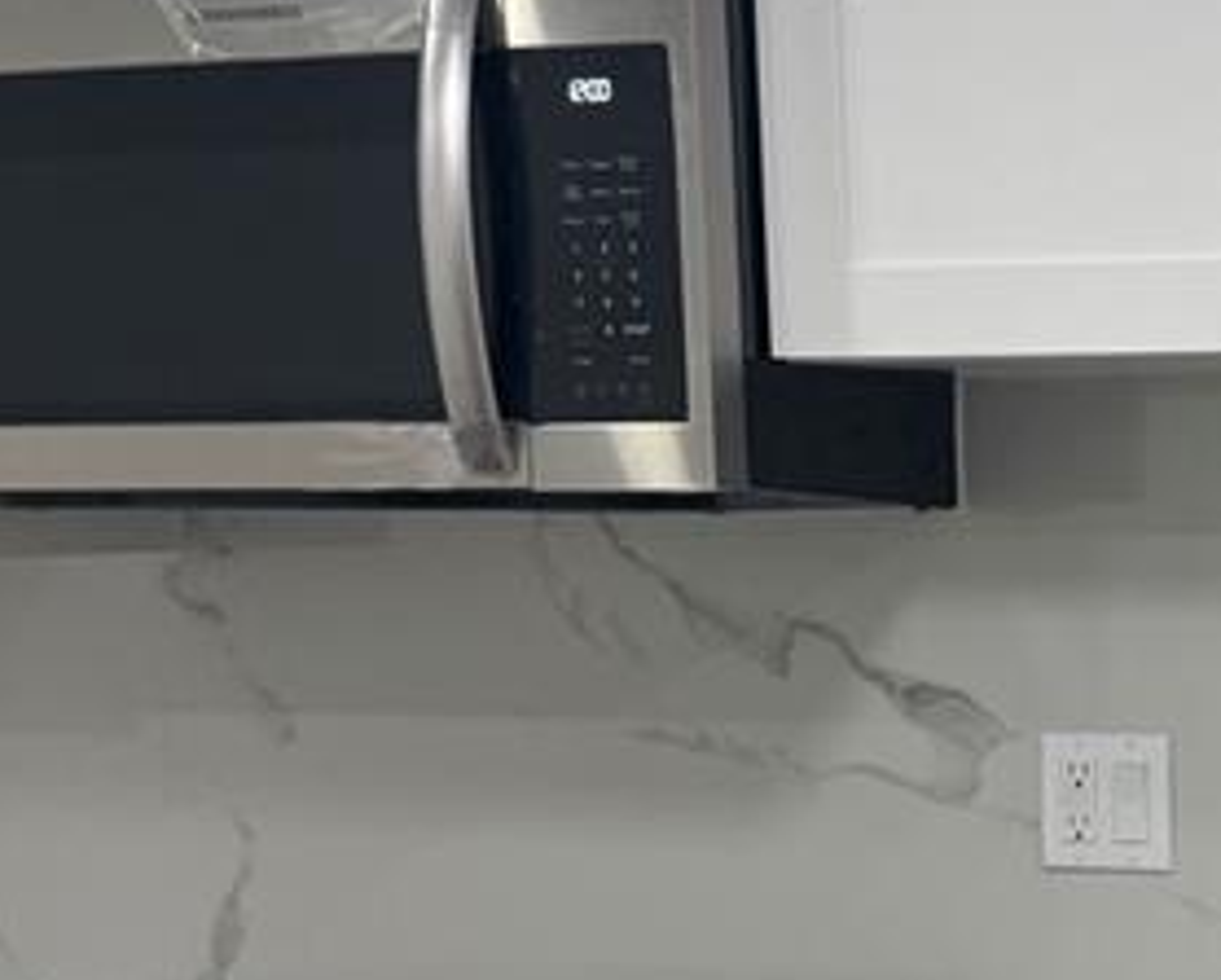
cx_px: 1401
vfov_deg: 14.9
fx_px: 3654
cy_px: 1068
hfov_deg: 18.2
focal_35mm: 101
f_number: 1.78
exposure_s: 1/120
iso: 100
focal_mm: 6.76
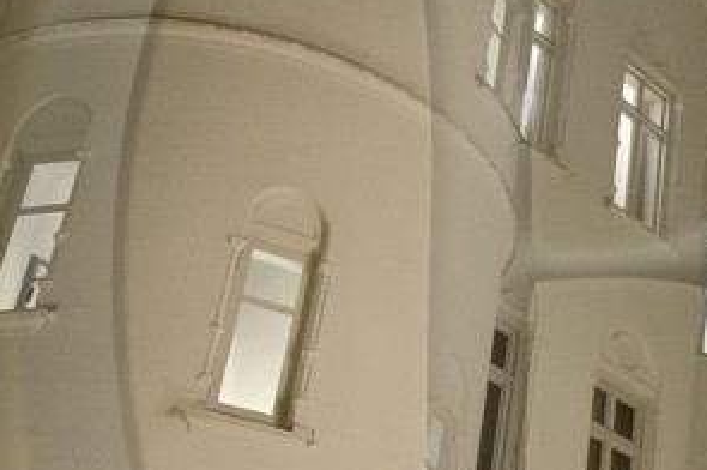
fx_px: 1491
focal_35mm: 76
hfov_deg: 22.8
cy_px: 285
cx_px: 992
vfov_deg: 17.9
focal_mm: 14
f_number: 4.5
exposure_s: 1/13
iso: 1600
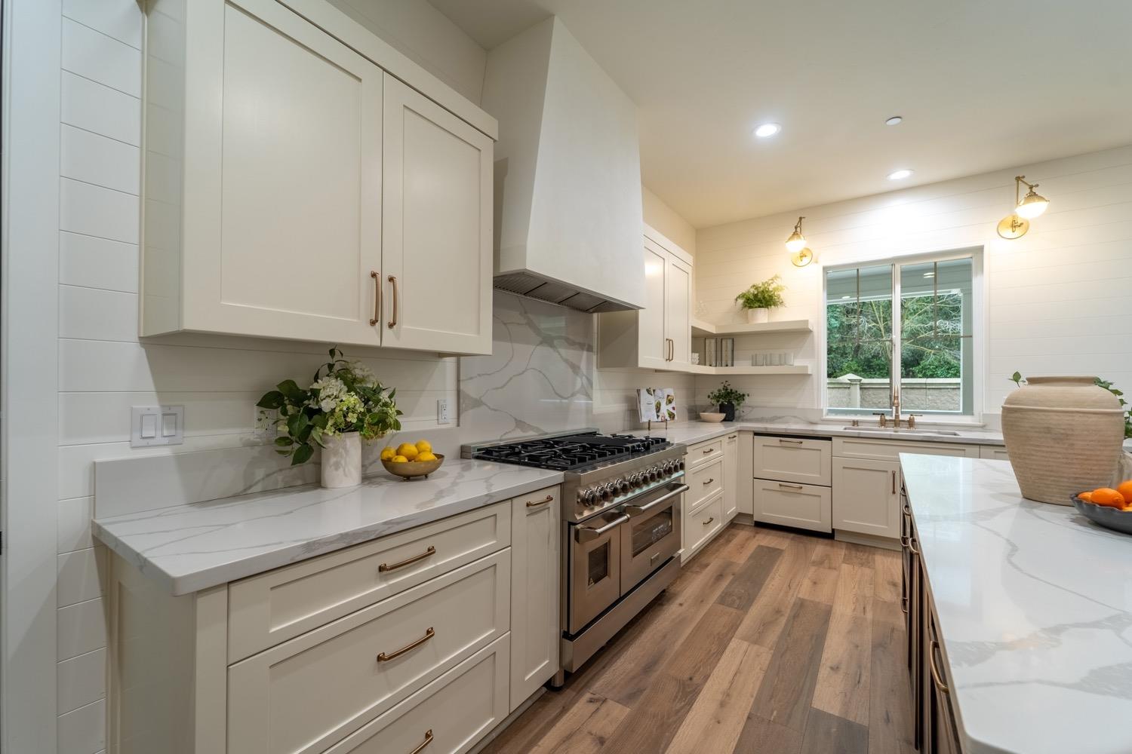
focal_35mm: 14
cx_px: 566
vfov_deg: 81.2
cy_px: 377
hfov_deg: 104.3
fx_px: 440
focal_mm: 14
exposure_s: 1/1250
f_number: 6.3
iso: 200
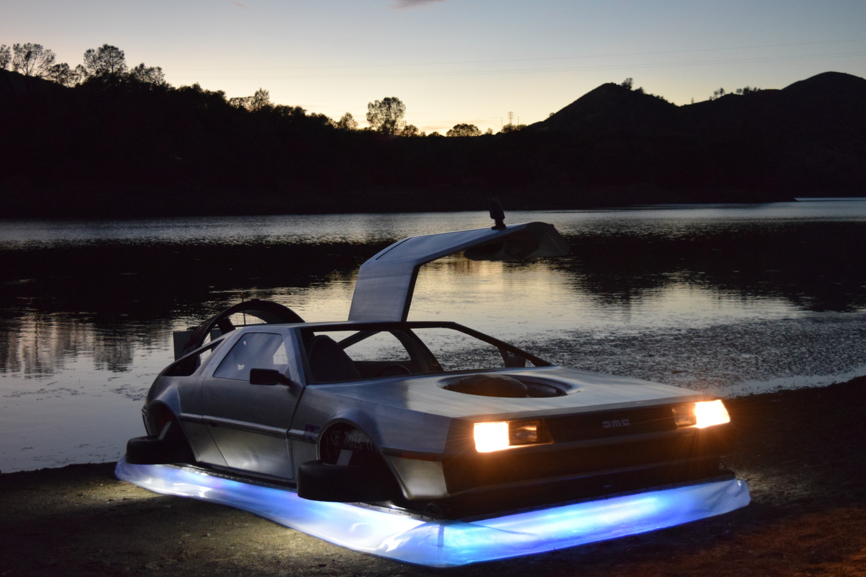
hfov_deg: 42.3
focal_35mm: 46
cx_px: 433
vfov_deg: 28.9
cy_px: 288
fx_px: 1118
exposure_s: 1/30
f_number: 4.2
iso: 2500
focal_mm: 31
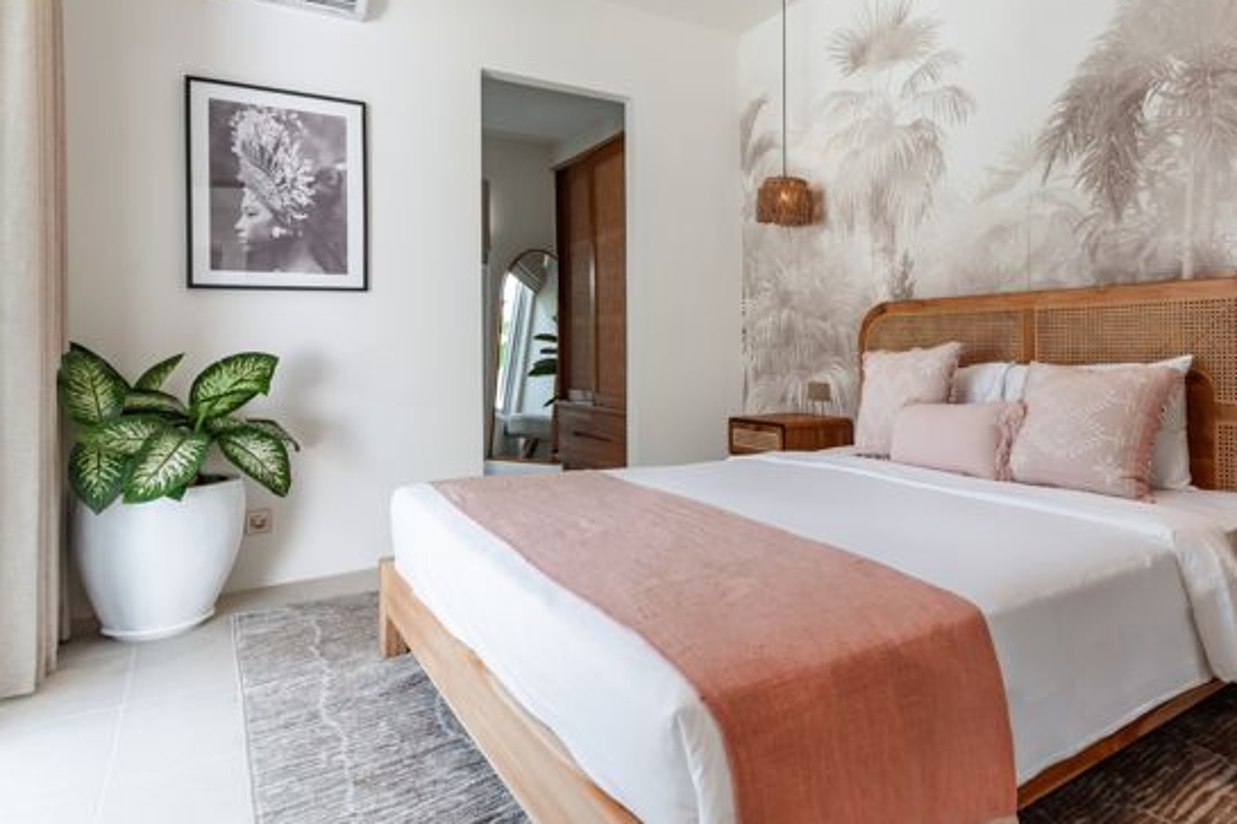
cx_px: 777
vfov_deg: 57.0
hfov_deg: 77.1
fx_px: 756
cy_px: 359
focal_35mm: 22
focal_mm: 17
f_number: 8
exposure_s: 1/80
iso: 500
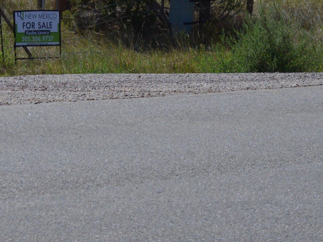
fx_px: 2168
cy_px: -62
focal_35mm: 232
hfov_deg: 8.4
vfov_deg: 6.3
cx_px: -38
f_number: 6.3
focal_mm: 55
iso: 400
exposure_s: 1/1600
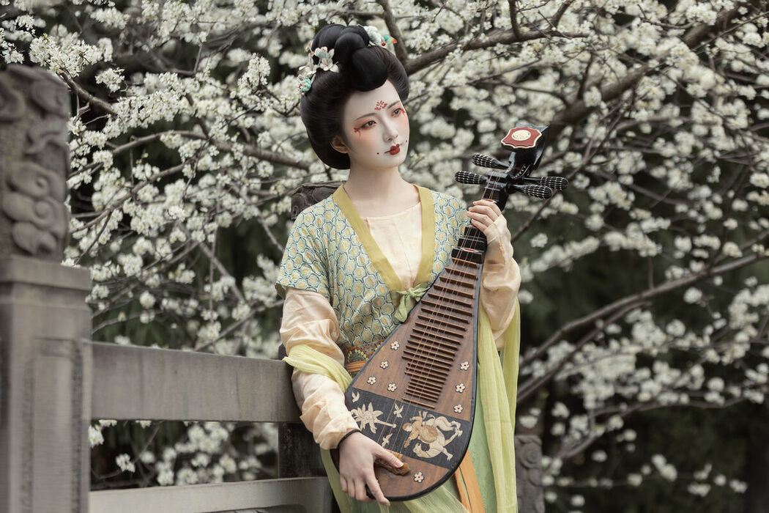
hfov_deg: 28.8
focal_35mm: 70
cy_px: 256
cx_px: 384
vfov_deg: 19.5
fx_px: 1495
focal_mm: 70
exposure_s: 1/640
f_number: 2.8
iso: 100
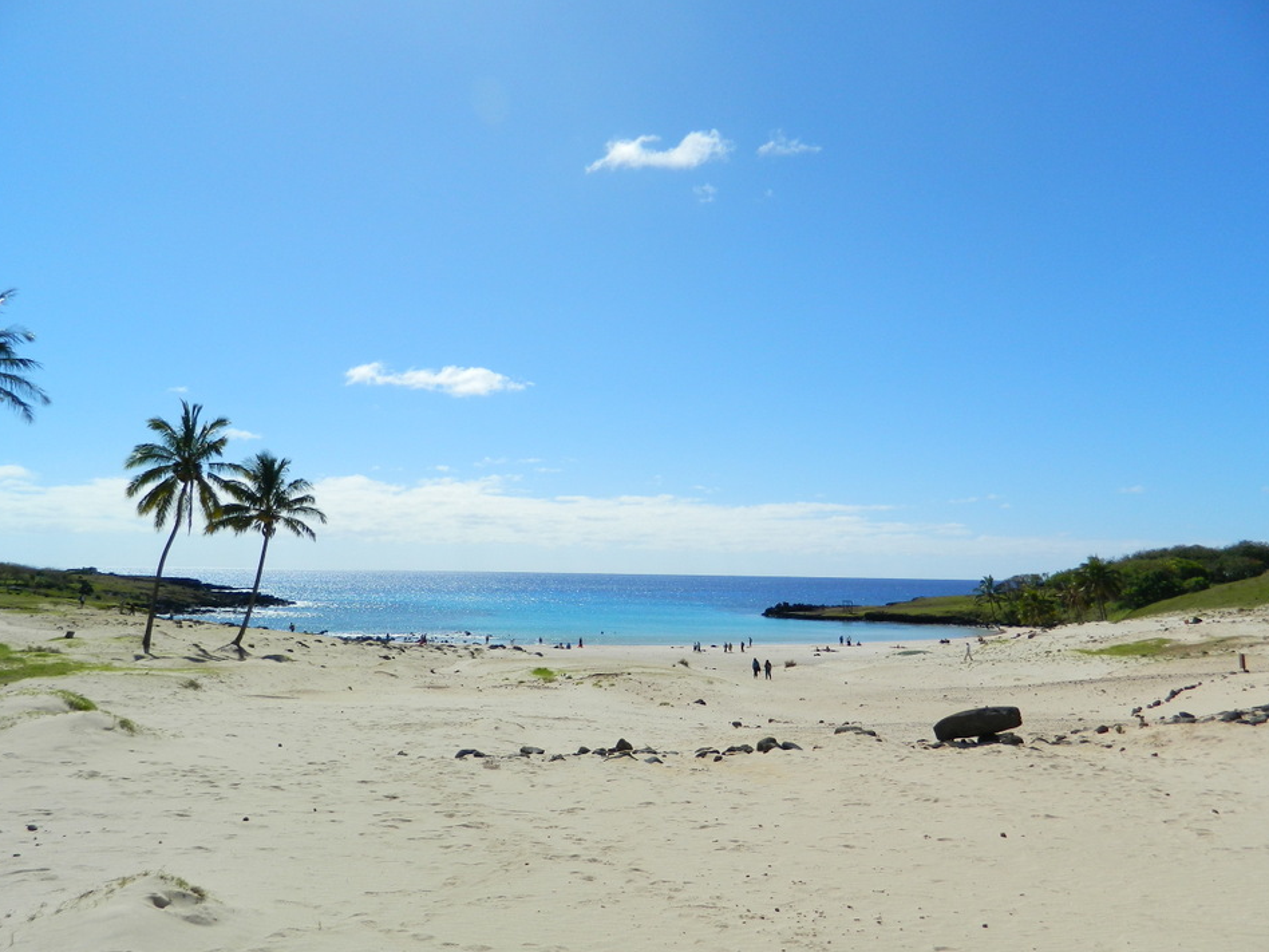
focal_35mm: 27
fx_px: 990
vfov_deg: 51.3
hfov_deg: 65.3
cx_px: 624
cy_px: 513
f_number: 8.7
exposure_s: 1/320
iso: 80
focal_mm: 4.5
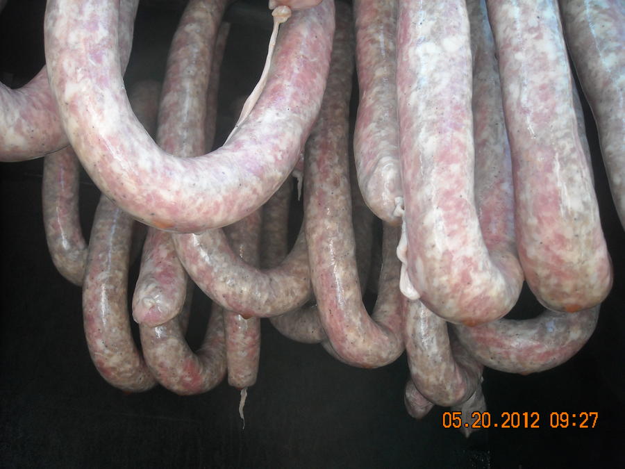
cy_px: 234
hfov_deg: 52.6
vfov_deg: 40.7
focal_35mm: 35
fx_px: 632
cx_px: 312
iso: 237
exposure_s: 1/250
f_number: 2.8
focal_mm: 5.7
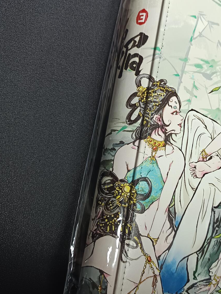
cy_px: 154
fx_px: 323
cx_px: 164
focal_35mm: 38
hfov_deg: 36.9
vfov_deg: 49.0
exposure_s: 1/50
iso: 536
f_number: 1.7
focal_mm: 5.31
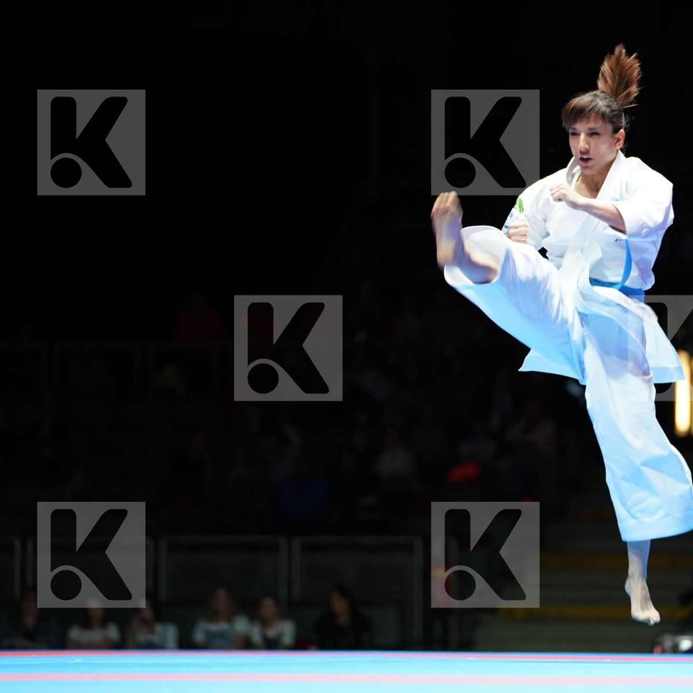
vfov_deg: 10.7
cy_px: 348
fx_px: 3692
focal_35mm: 163
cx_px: 485
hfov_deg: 10.7
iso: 2000
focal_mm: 127
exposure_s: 1/200
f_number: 2.8
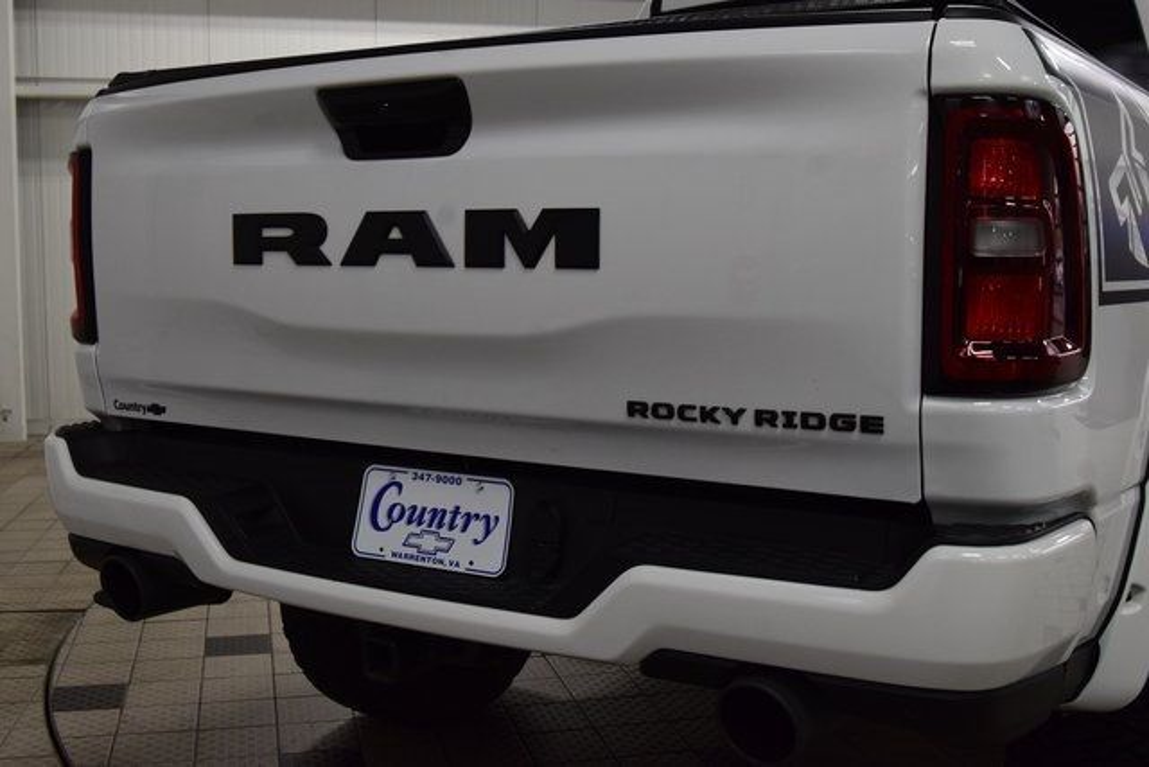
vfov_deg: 31.9
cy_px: 384
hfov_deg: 46.4
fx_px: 1341
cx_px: 574
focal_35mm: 42
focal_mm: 28
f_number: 8
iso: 1100
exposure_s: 1/60
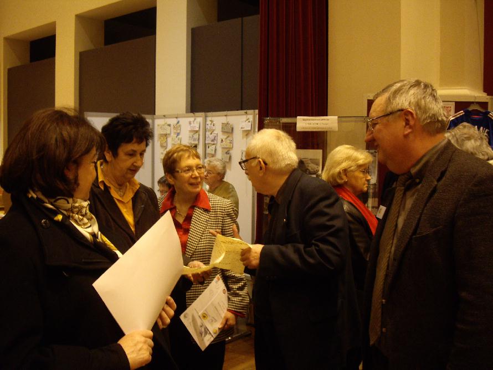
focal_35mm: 38
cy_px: 185
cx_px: 246
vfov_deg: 37.7
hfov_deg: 49.0
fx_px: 541
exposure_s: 1/20
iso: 400
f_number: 2.8
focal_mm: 7.9
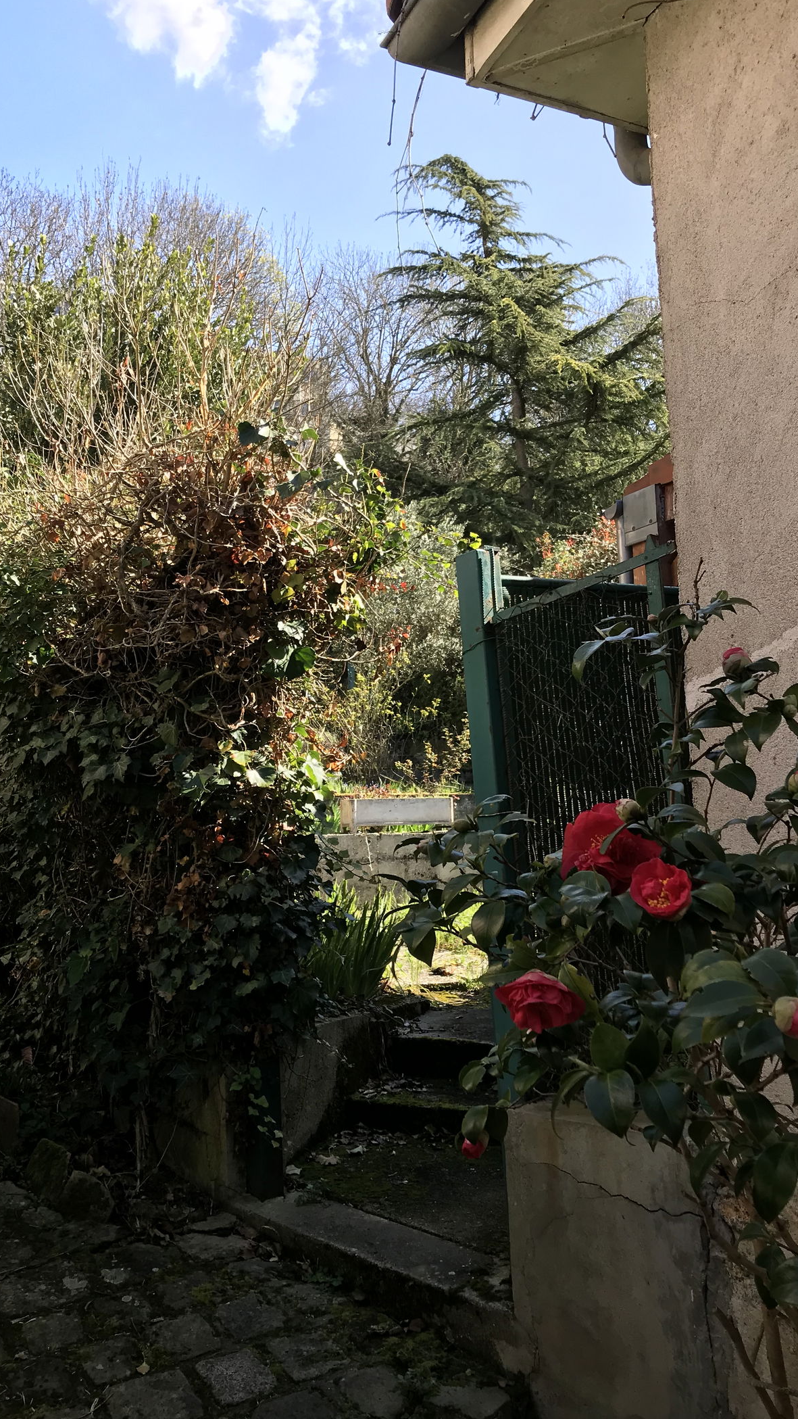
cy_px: 712
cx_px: 348
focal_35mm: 31
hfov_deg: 37.7
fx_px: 1166
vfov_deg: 62.6
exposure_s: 1/556
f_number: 1.8
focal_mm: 3.99
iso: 20
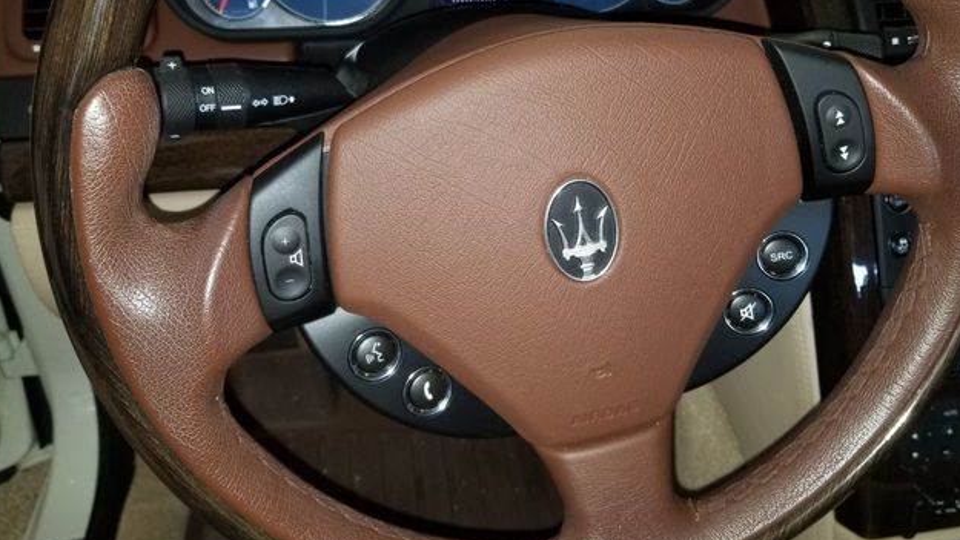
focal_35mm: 29
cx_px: 476
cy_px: 218
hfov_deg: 66.0
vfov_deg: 40.1
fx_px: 738
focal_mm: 4.3
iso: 80
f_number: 1.7
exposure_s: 1/46
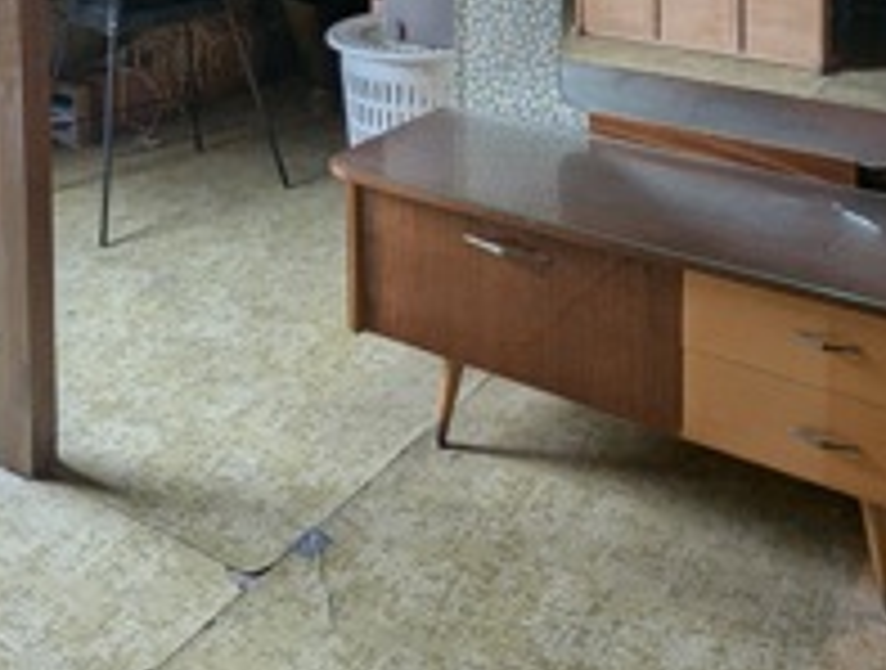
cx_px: 349
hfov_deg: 44.4
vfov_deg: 28.9
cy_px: -175
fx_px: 1078
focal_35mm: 42
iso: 88
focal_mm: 1.95
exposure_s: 1/25
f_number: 2.2
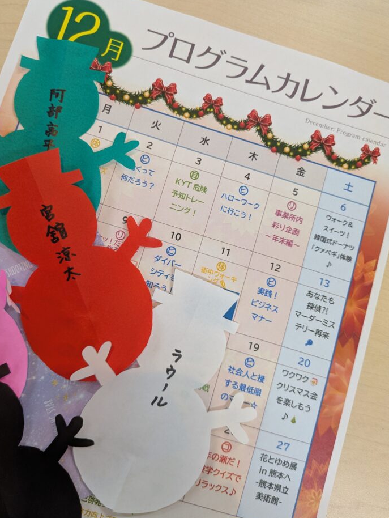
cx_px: 176
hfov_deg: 49.7
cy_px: 250
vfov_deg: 63.4
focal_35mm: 28
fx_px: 419
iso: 127
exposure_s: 1/60
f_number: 1.89
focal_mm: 5.43
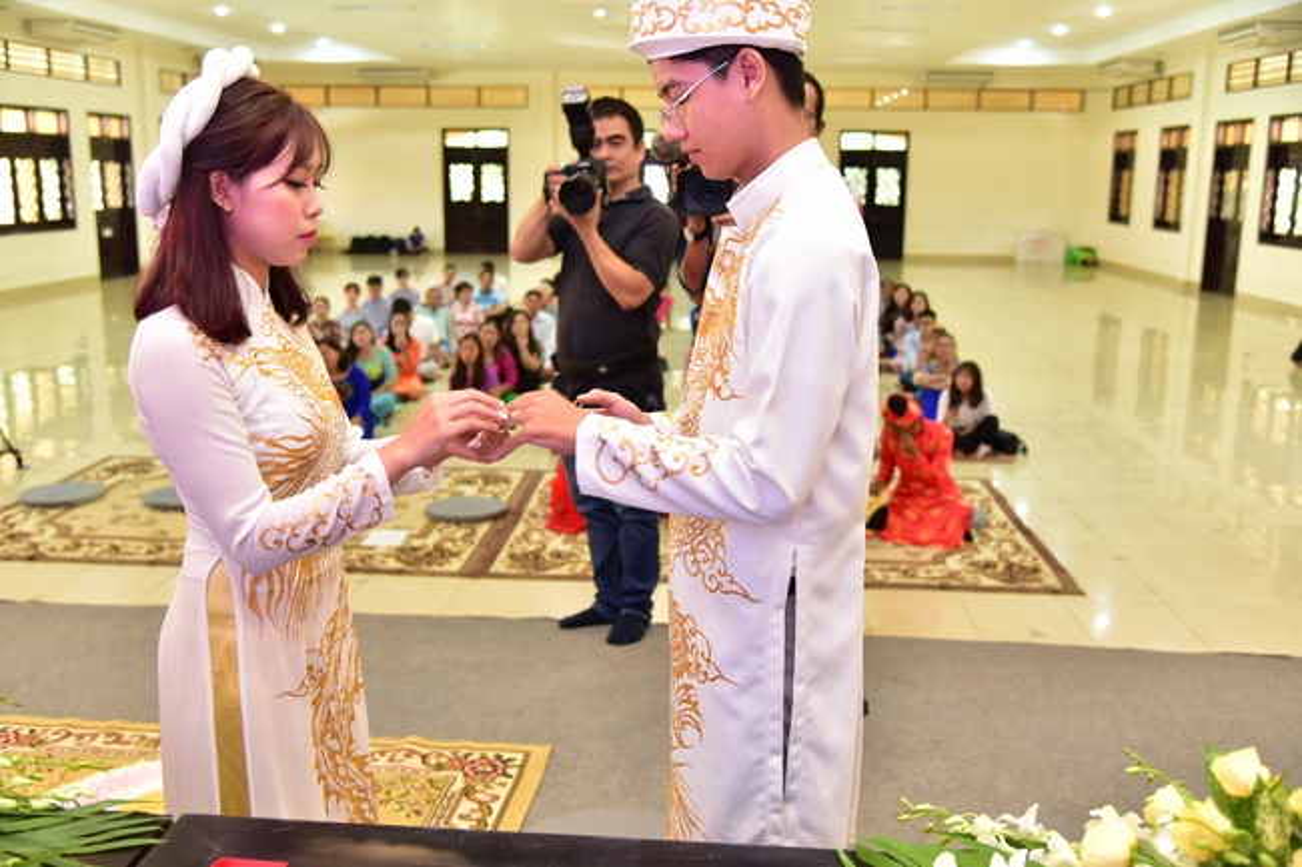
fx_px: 1229
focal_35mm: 34
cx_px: 651
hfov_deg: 55.8
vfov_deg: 38.9
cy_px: 434
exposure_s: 1/40
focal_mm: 34
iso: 800
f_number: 4
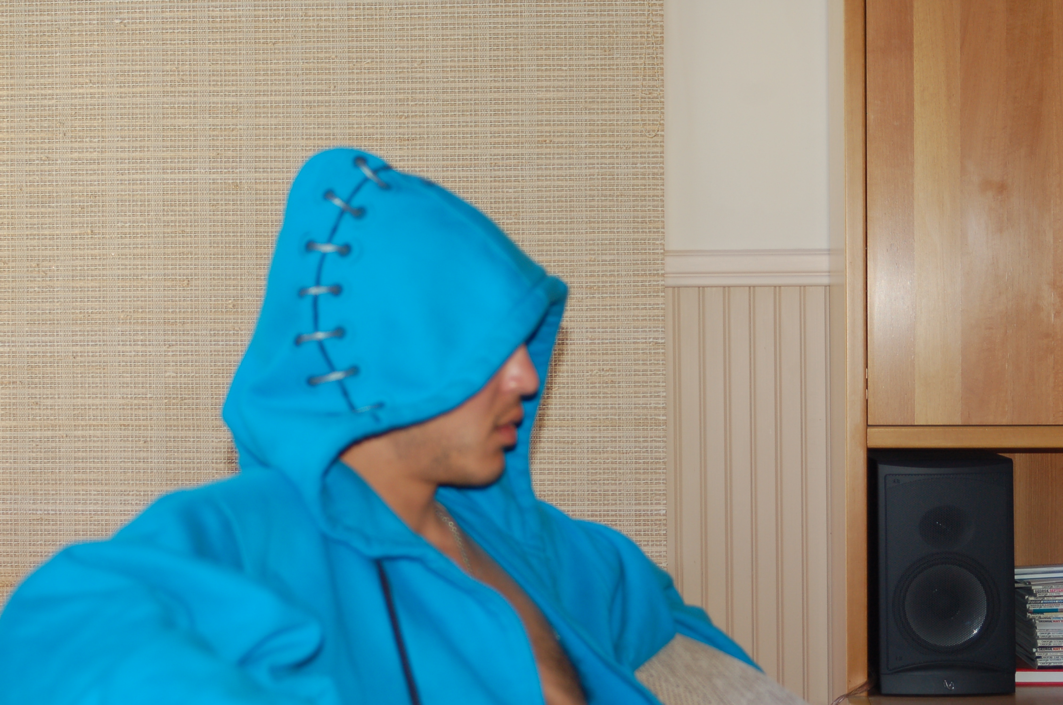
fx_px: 2122
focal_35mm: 72
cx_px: 532
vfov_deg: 18.9
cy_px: 352
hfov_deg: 28.1
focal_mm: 48
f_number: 4.5
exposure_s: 1/60
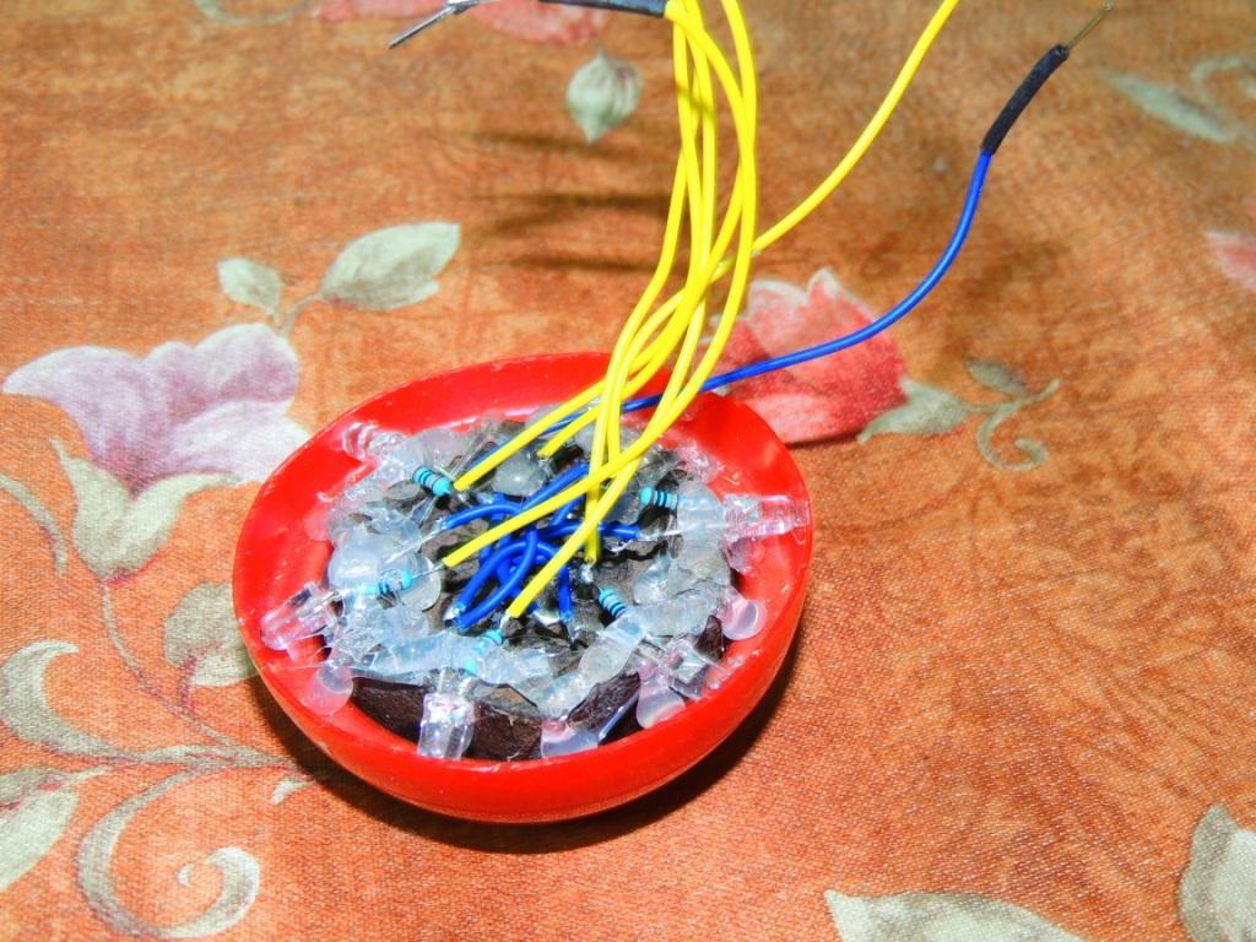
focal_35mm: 47
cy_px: 471
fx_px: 1705
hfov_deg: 40.4
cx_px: 628
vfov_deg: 30.9
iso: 125
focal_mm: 8.3
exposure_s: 1/1.6
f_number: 3.5
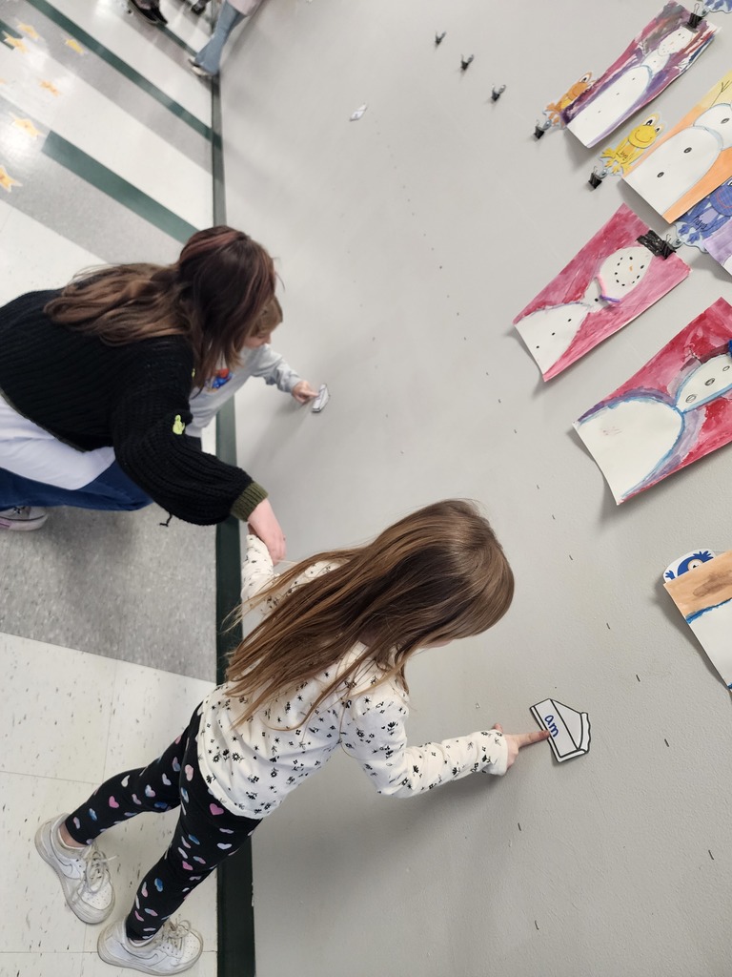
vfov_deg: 73.9
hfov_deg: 58.9
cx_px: 366
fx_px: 648
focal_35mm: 23
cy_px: 488
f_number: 1.8
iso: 320
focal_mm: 6.4
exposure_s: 1/120
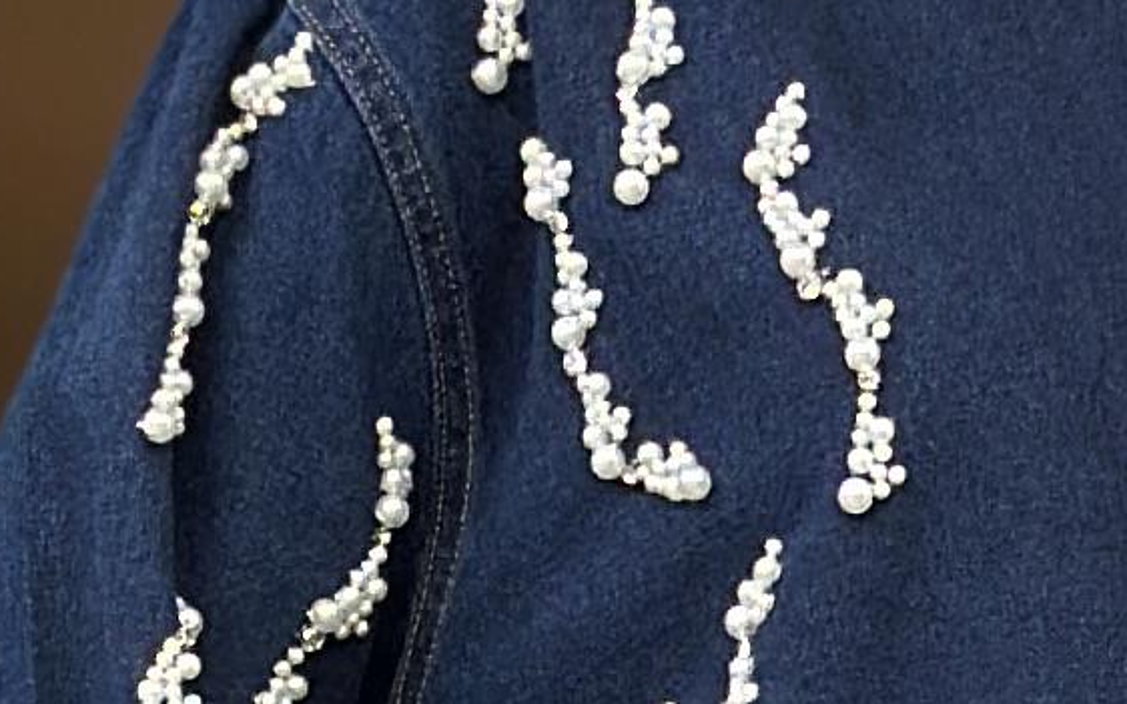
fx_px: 11209
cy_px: 2214
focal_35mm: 365
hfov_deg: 5.7
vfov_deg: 3.5
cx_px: 1305
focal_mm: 6.86
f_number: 1.78
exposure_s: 1/304
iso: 80
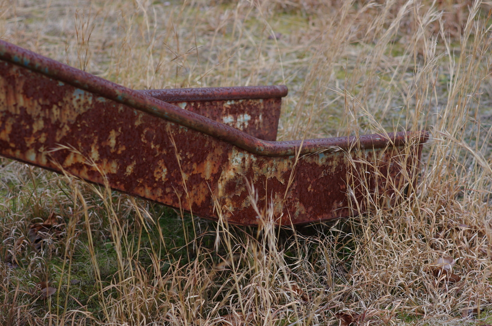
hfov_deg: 19.5
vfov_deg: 13.0
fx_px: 1432
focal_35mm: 105
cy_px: 163
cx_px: 246
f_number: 4
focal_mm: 70
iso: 100
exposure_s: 1/320
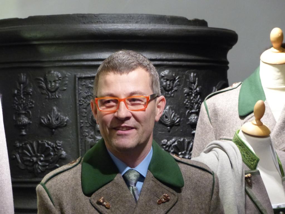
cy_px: 107
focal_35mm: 145
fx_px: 1194
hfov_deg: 13.6
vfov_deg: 10.2
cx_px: 142
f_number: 2.8
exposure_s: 1/50
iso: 800
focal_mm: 26.1
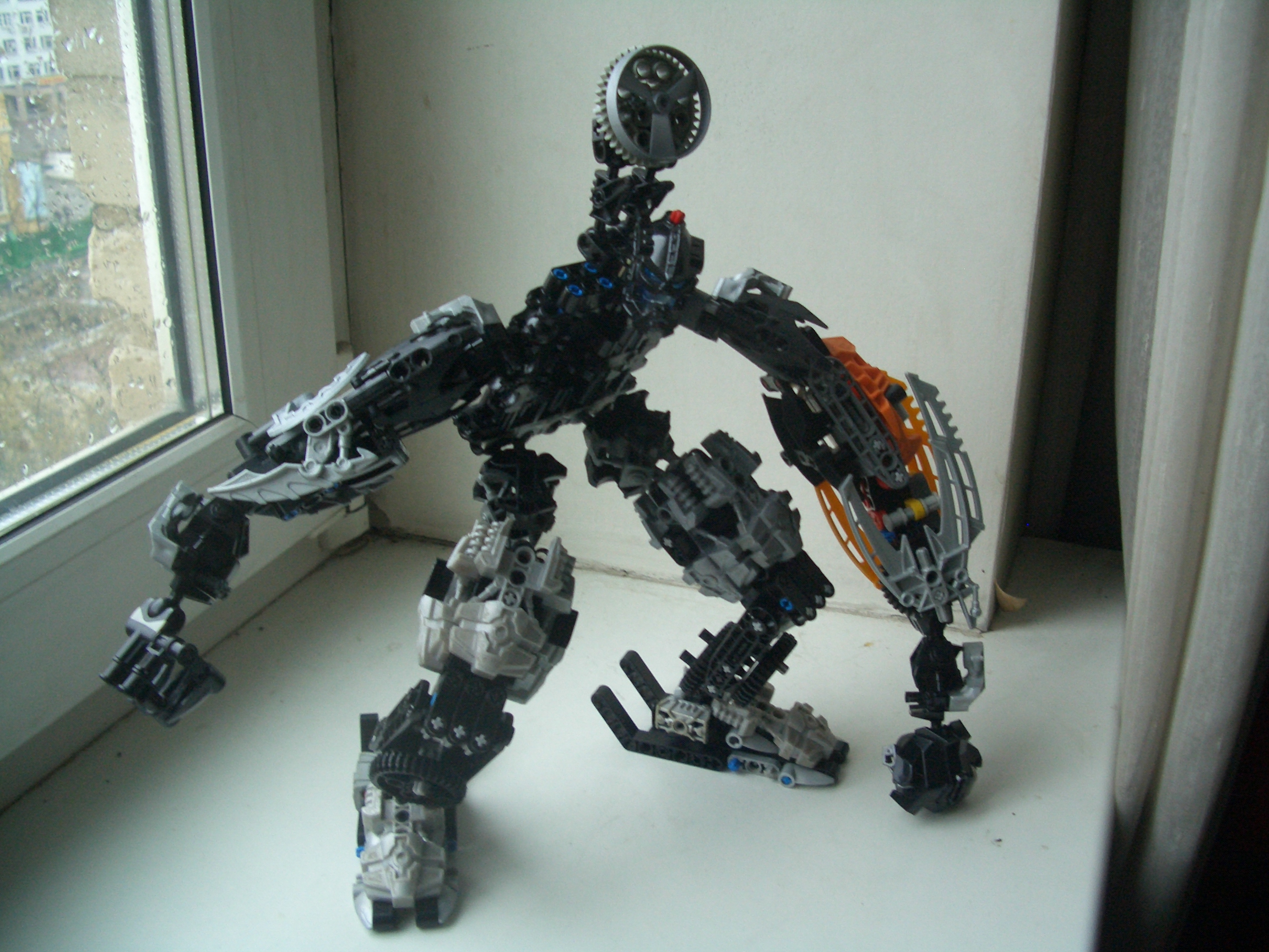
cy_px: 476
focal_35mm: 35
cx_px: 634
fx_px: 1283
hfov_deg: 52.6
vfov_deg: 40.7
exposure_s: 1/80
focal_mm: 5.8
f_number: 2.6
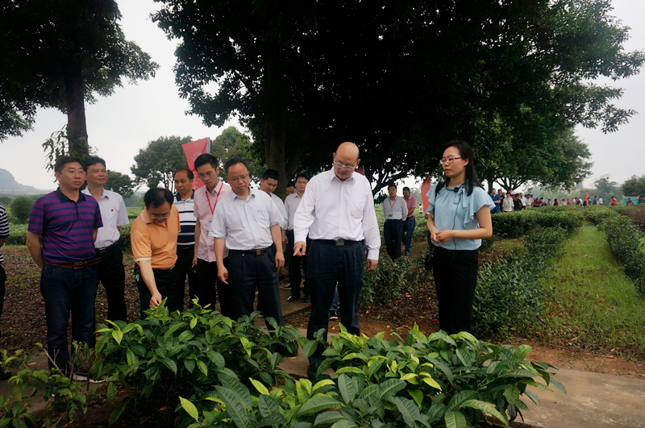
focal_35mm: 24
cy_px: 214
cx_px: 322
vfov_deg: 53.0
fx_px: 429
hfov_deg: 73.8
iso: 100
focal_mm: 16
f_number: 4.5
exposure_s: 1/500
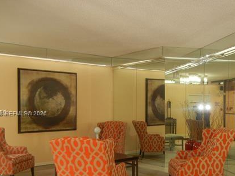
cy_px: 114
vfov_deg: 31.3
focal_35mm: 46
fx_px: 312
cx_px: 150
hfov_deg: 40.9
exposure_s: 1/38.6
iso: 160
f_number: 3.5
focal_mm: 5.4
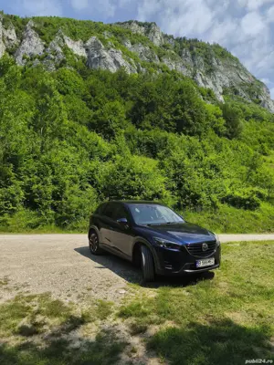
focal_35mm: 23
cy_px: 182
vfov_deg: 73.9
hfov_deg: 58.9
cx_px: 137
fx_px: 243
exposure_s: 1/1730
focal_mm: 6.18
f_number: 1.65
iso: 50
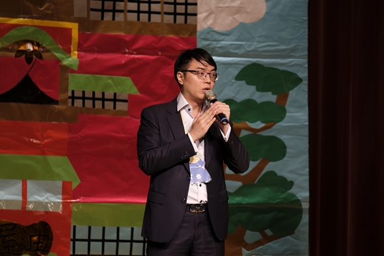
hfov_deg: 10.2
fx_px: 2154
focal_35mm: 202
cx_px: 192
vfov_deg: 6.8
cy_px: 128
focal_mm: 134.5
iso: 500
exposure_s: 1/125
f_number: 4.4
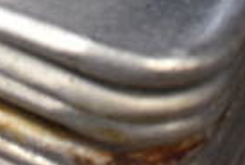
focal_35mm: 120
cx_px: -66
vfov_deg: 10.3
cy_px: -195
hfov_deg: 16.2
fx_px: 818
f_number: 3.5
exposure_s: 1/125
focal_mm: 18
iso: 1000
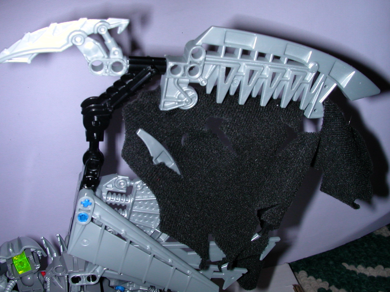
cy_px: 146
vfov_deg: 38.7
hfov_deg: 50.1
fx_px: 417
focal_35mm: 37
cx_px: 195
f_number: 4.5
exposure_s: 1/59.9
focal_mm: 5.6
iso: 100
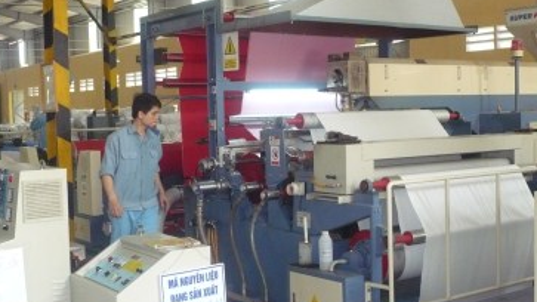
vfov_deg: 22.2
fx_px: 769
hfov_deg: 38.5
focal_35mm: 54
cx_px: 243
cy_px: 167
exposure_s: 1/50
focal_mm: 7.5
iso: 400
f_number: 3.2
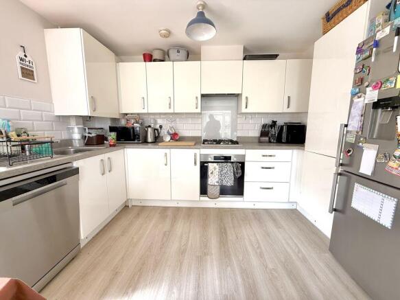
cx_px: 200
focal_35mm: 14
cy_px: 150
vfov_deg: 85.7
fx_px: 162
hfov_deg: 102.1
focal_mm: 2.22
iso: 125
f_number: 2.2
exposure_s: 1/99
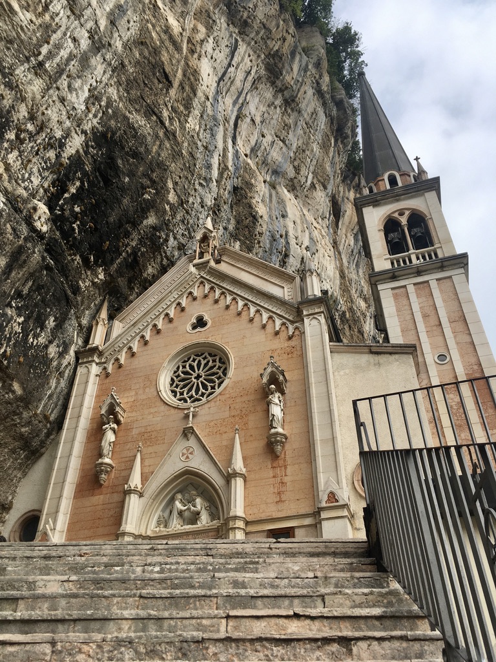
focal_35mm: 29
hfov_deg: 48.2
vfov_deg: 61.7
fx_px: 554
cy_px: 331
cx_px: 248
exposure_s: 1/1099
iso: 25
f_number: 2.2
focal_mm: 4.15
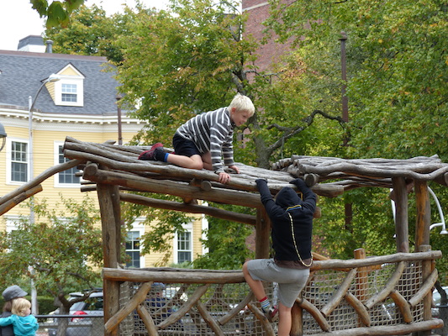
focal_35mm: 104
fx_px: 1346
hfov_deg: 18.9
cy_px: 168
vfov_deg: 14.2
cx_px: 224
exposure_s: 1/400
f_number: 2.8
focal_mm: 18.7
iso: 100
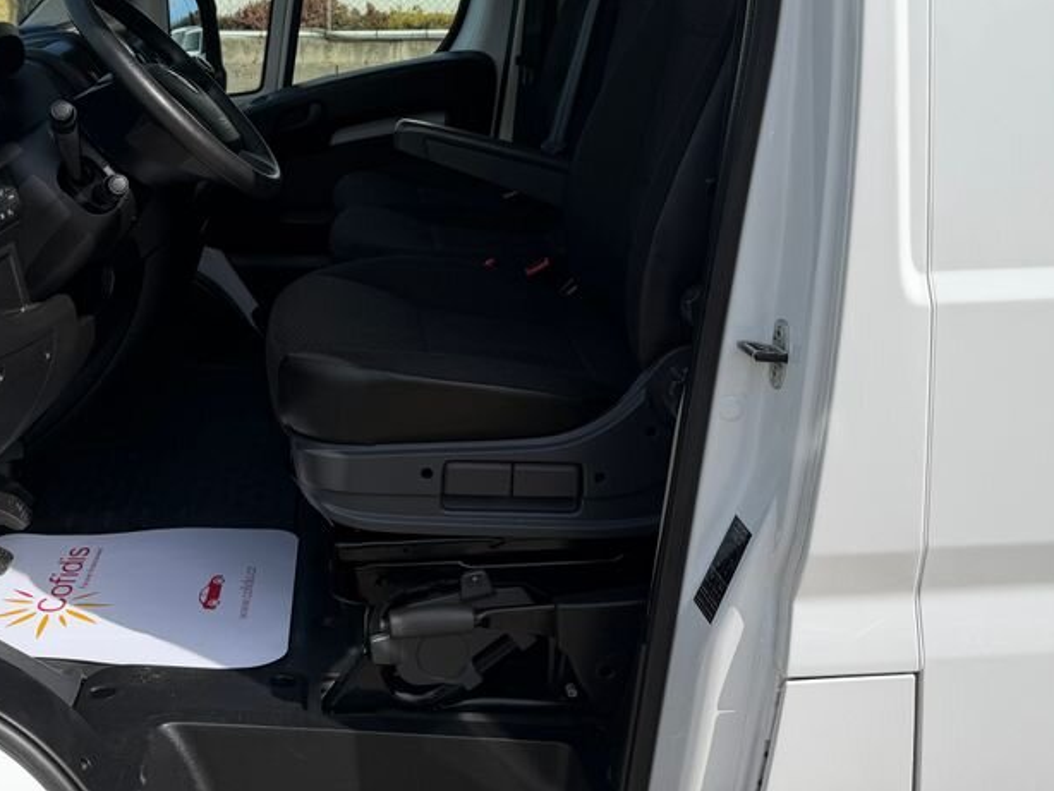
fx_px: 1218
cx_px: 417
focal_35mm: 40
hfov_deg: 46.5
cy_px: 134
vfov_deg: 34.6
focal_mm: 6.76
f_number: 1.78
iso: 80
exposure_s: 1/4673
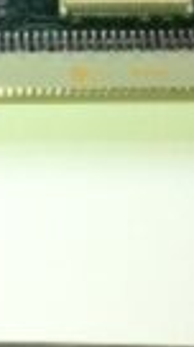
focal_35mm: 168
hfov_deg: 7.1
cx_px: -87
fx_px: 1544
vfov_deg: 12.4
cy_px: -128
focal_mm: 3.85
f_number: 2.8
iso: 100
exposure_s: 1/40
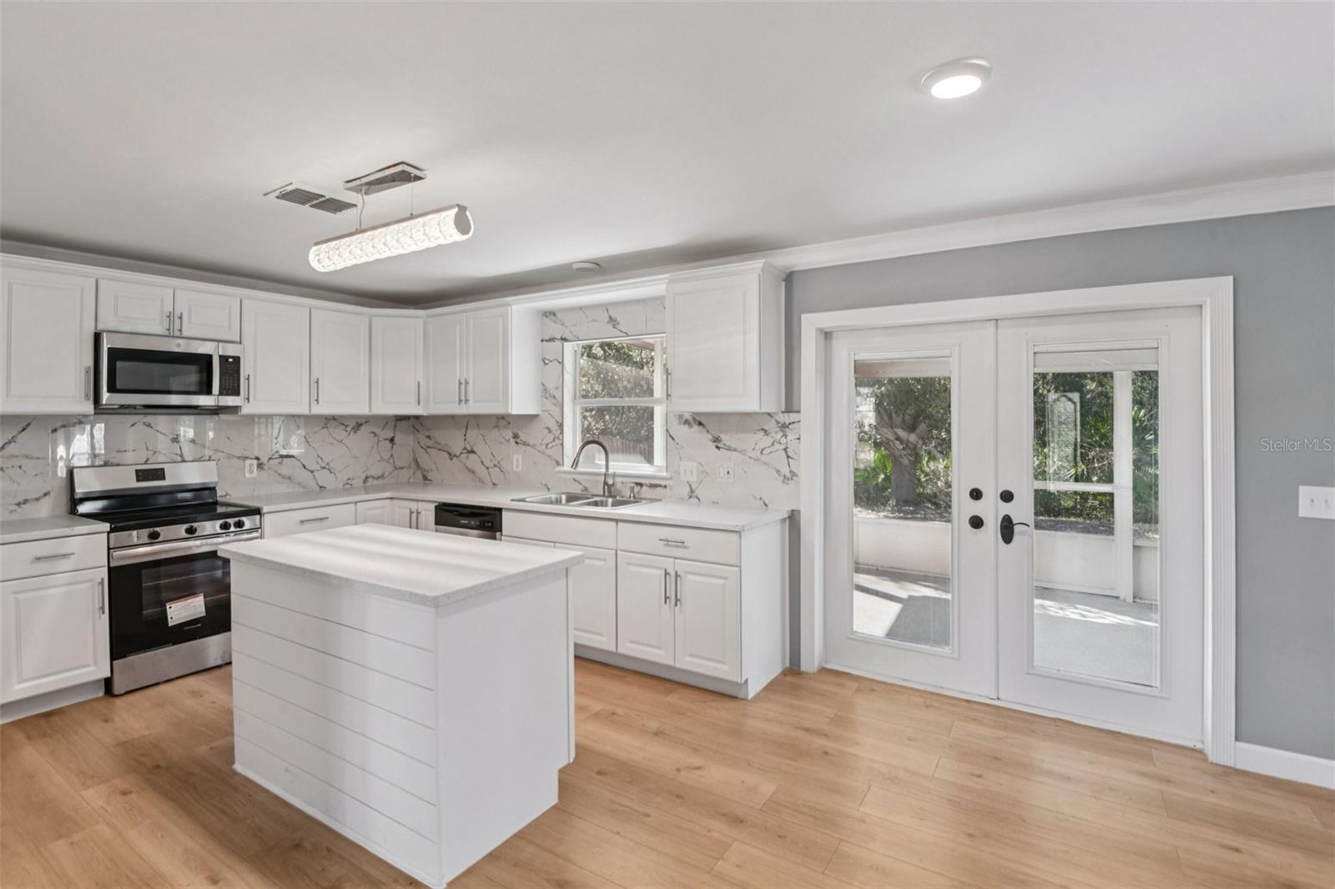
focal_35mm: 16
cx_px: 668
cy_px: 444
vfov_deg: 73.7
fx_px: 593
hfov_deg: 96.7
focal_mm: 16
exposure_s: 1/40
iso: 400
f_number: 8
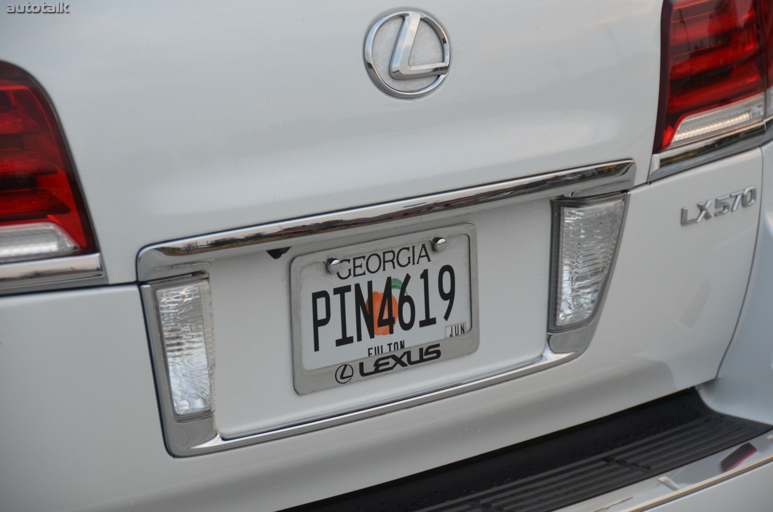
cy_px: 256
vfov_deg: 9.6
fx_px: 3054
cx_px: 386
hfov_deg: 14.4
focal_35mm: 142
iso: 1100
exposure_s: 1/500
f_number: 5.3
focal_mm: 95
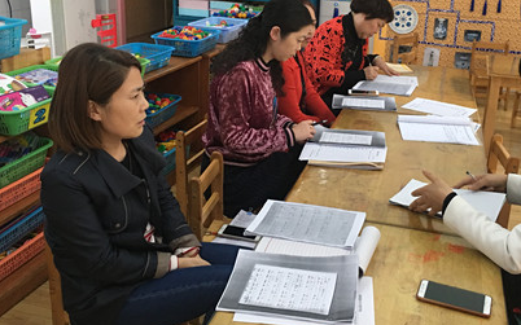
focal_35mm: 42
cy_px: 100
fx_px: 596
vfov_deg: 30.2
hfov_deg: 47.1
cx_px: 289
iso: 100
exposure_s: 1/17
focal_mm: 4.15
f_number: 2.2
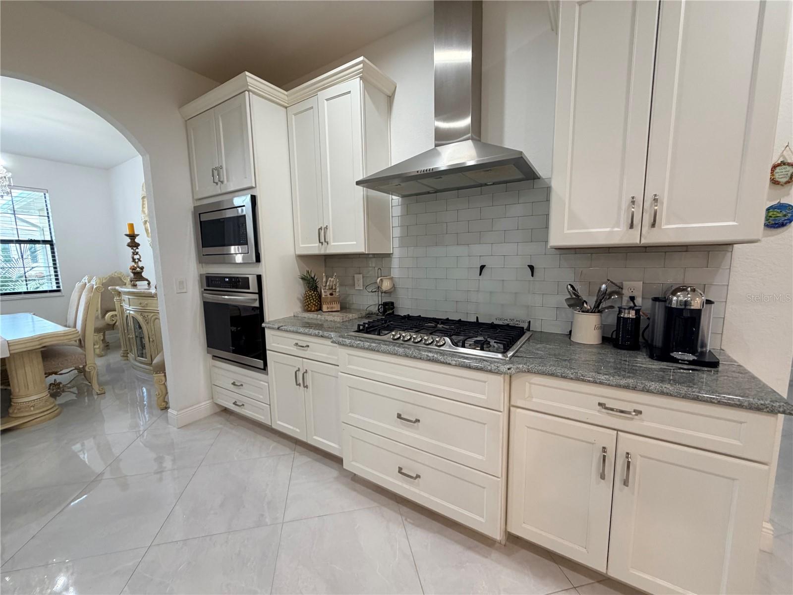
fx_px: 321
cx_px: 396
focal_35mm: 14
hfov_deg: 102.1
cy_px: 298
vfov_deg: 85.7
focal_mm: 2.22
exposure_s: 1/120
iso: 250
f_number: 2.2
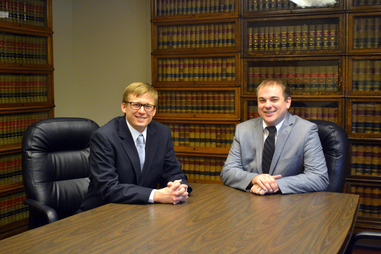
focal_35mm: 52
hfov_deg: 37.9
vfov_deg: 25.8
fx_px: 556
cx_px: 190
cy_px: 127
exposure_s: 1/60
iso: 2000
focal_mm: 35
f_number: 5
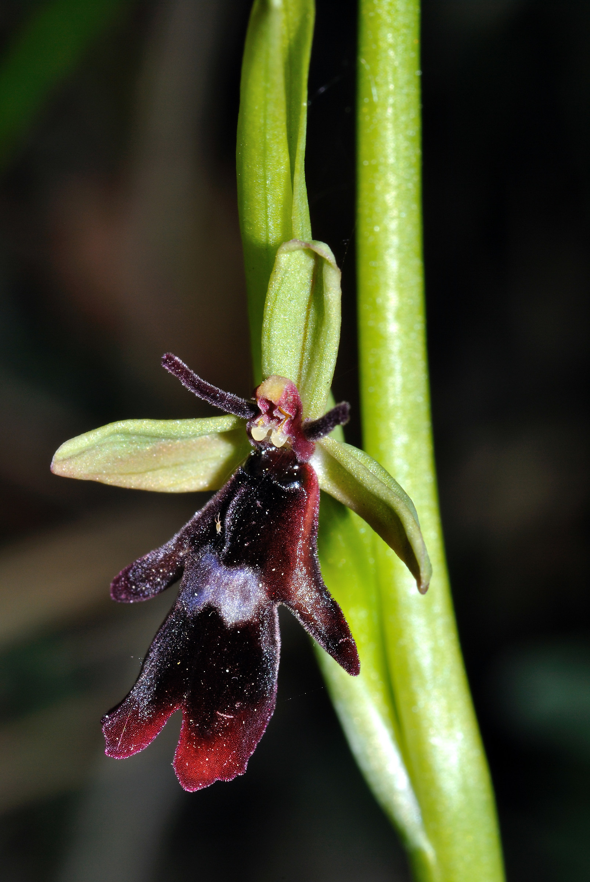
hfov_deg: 10.2
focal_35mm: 135
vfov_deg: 15.2
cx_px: 295
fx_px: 3310
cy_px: 441
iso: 100
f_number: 32
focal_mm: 90
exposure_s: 1/160
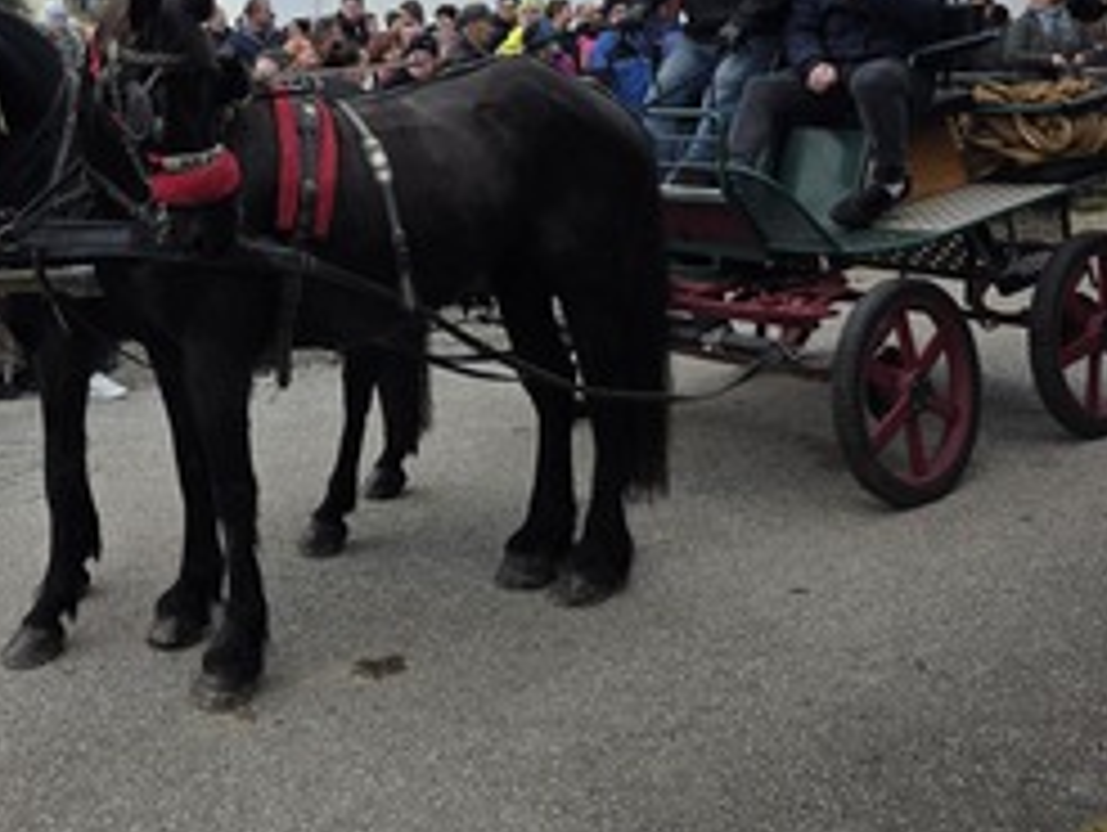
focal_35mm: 42
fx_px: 1344
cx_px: 184
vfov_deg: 32.7
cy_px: 81
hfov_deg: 42.3
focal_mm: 6.3
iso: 80
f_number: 1.7
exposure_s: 1/1636
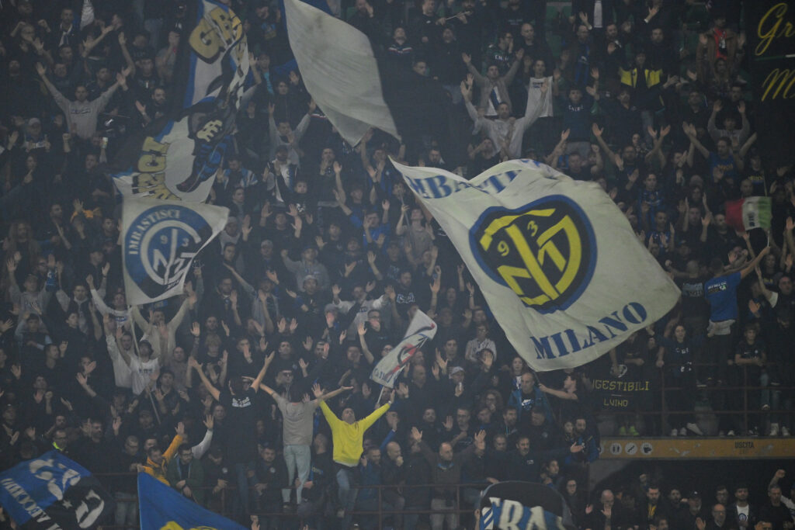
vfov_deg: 2.3
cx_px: 398
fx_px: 13251
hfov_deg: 3.4
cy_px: 265
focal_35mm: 600
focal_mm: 600
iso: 1600
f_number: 6.3
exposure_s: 1/100
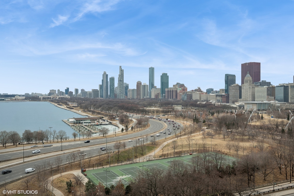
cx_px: 147
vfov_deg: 43.5
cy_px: 98
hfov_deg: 62.0
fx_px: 245
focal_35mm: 30
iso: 100
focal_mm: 30
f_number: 10
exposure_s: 1/25
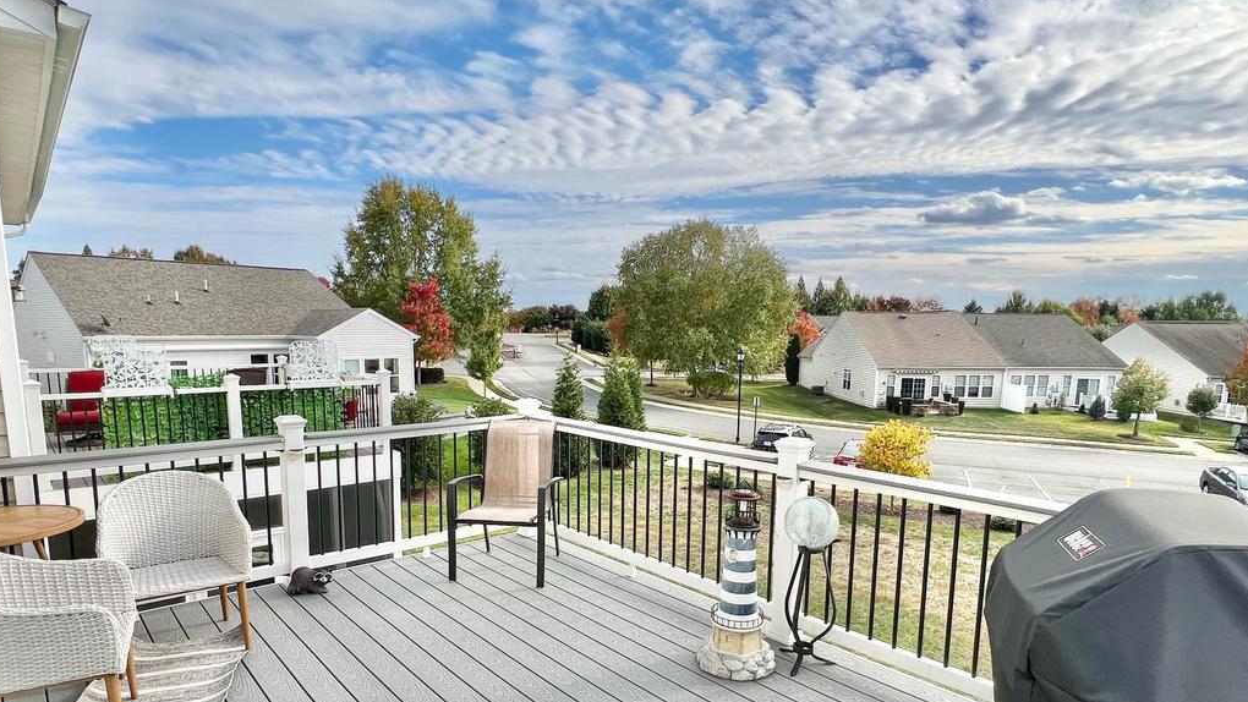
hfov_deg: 86.6
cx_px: 611
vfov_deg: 55.2
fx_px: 662
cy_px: 442
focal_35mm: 20
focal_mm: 1.57
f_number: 1.8
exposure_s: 1/1248
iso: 32
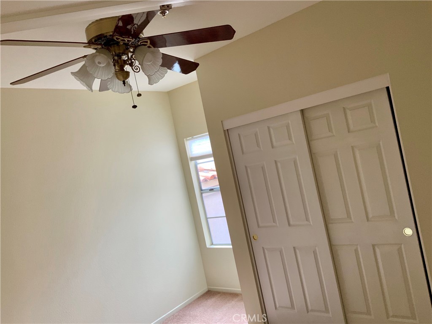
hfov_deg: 61.7
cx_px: 216
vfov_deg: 48.2
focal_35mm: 29
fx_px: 362
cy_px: 162
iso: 50
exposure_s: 1/60
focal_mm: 3
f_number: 1.8
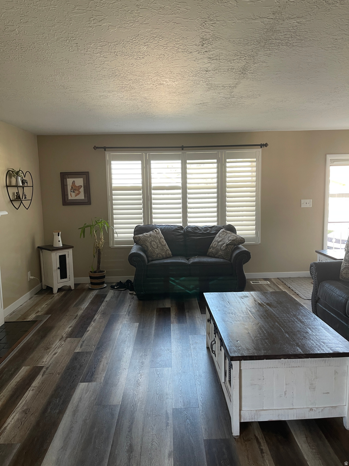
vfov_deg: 69.4
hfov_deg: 54.9
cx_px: 174
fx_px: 336
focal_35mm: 25
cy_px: 233
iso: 100
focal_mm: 5.1
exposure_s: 1/60
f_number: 1.6
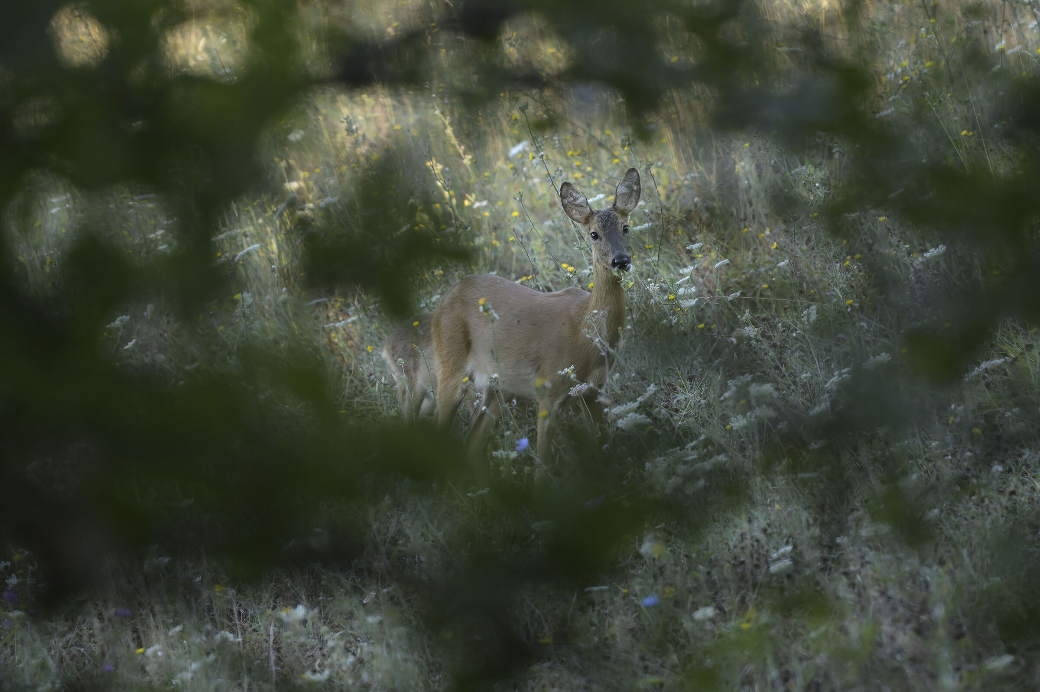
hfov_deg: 6.2
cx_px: 520
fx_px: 9527
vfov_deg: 4.2
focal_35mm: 330
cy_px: 346
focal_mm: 330
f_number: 5.6
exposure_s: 1/500
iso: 1400
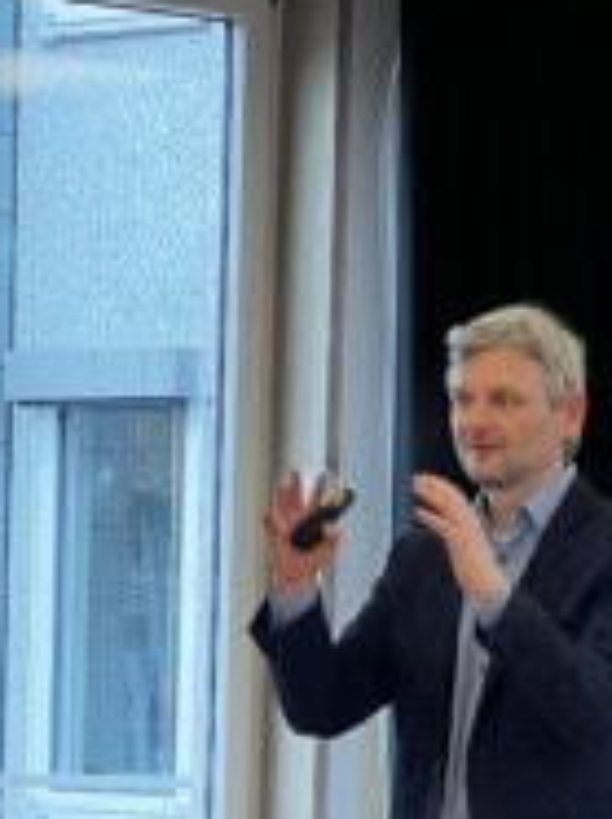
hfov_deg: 6.7
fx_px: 5222
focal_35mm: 221
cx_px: 471
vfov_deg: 8.8
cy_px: 1046
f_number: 2.8
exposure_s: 1/120
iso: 100
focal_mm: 9
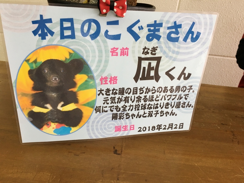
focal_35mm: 29
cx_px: 122
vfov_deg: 48.2
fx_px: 204
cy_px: 92
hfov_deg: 61.7
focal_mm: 4.15
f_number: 2.2
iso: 100
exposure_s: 1/30
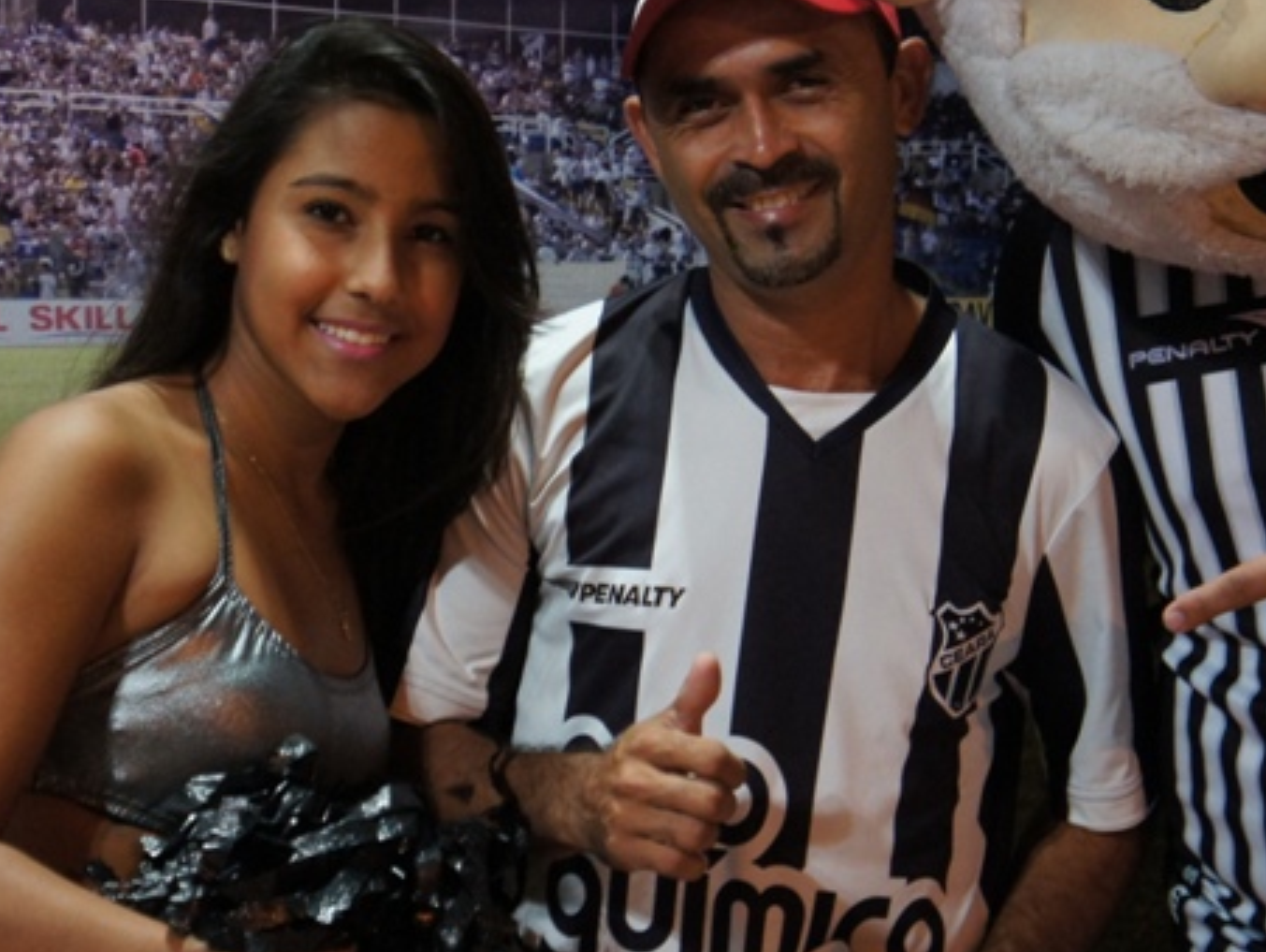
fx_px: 3550
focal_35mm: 97
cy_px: 330
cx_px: 505
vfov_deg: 15.2
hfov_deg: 20.2
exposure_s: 1/30
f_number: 4.5
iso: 1600
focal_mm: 38
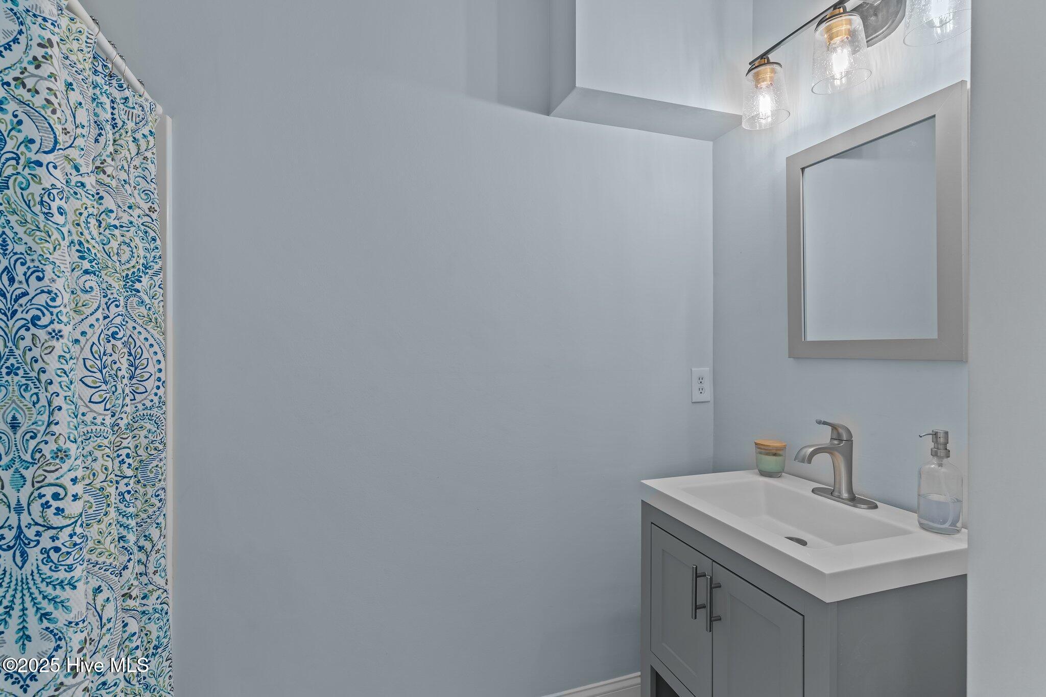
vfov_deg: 70.4
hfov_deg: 93.3
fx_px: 494
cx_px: 523
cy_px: 348
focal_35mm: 17
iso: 125
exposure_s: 1/1.25
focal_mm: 17
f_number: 6.3
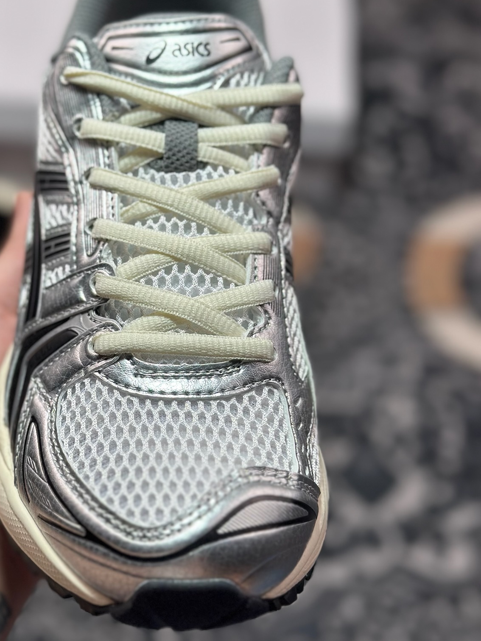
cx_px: 157
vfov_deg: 29.8
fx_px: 1204
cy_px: 293
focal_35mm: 65
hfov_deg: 22.5
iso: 80
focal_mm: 6.86
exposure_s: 1/797
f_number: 1.78
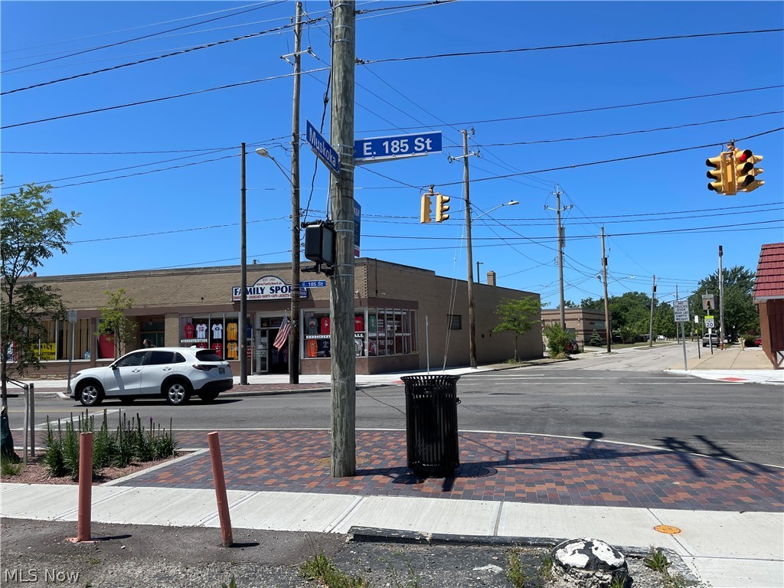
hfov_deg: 67.3
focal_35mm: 26
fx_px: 589
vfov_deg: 53.1
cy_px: 294
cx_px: 392
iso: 32
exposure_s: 1/4000
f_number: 1.6
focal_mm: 4.2
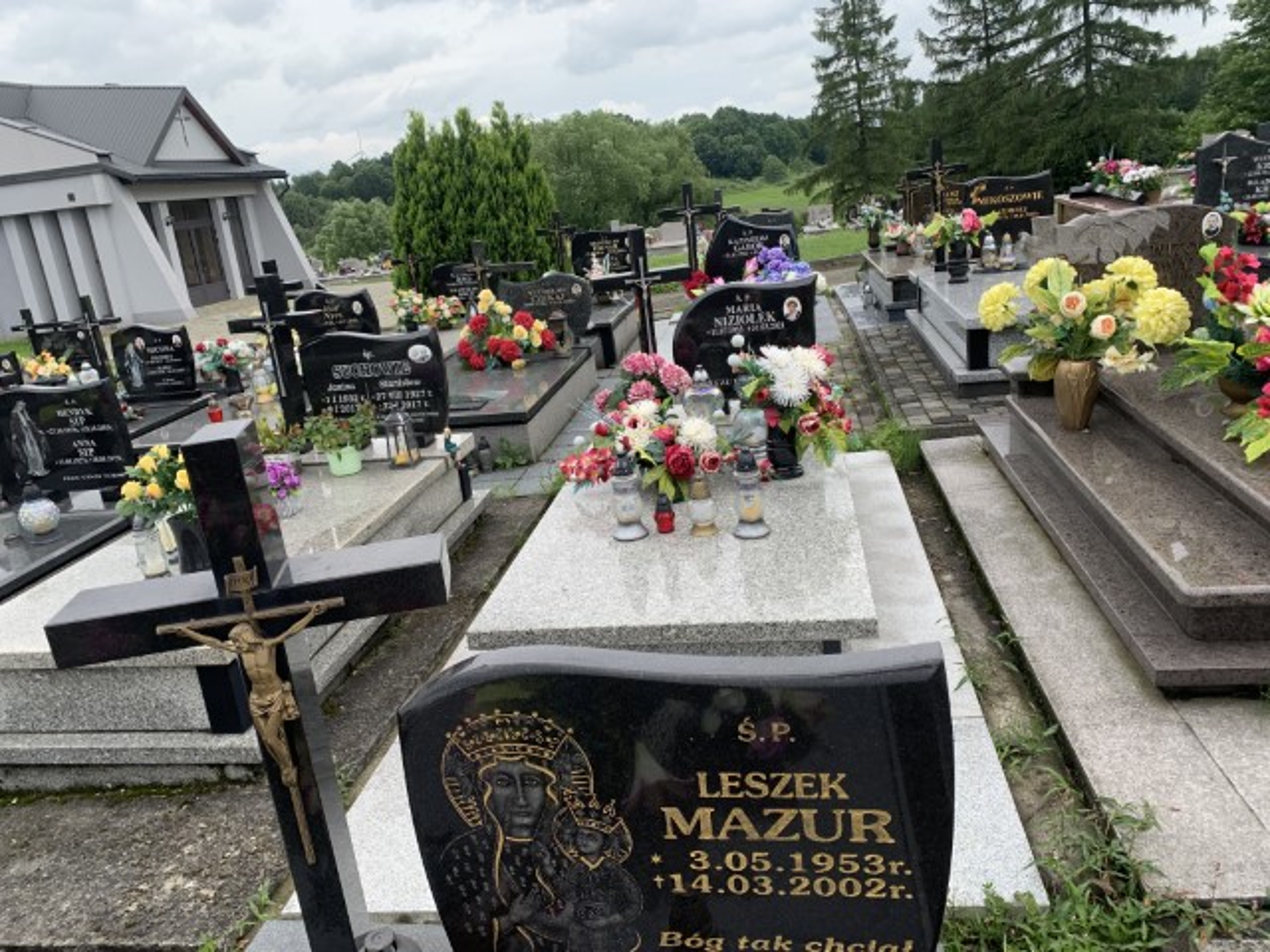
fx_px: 954
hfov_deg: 67.3
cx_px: 635
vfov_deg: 53.1
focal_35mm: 26
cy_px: 476
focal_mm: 4.25
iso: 25
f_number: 1.8
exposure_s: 1/1235
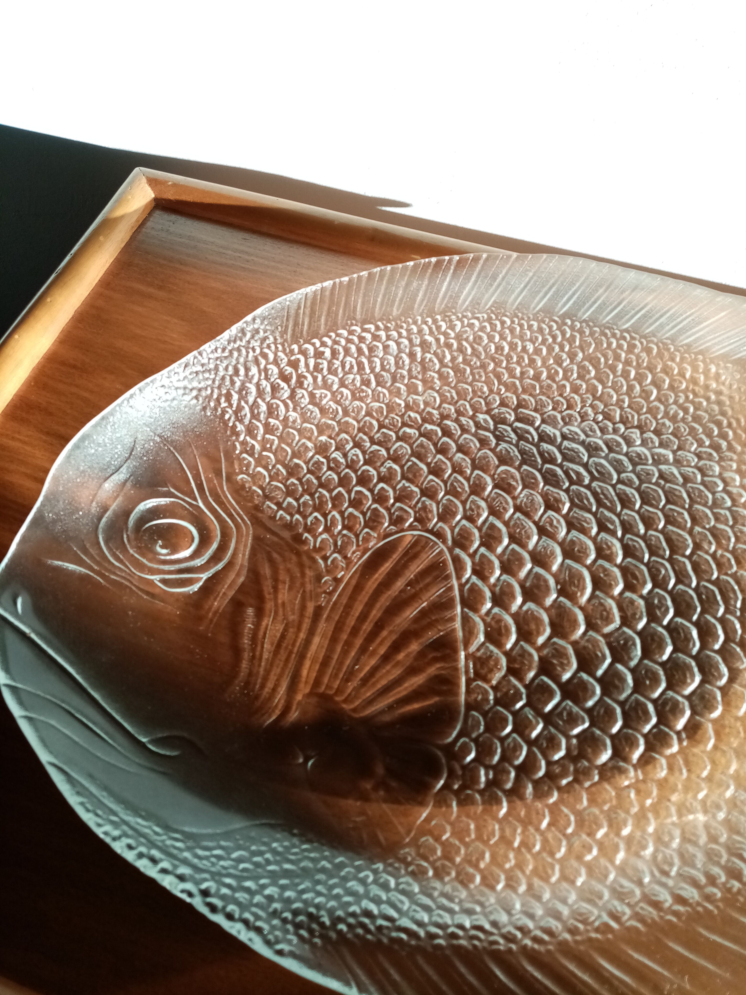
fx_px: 747
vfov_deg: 67.3
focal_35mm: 26
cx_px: 373
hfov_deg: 53.1
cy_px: 498
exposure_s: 1/201
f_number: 1.8
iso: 107
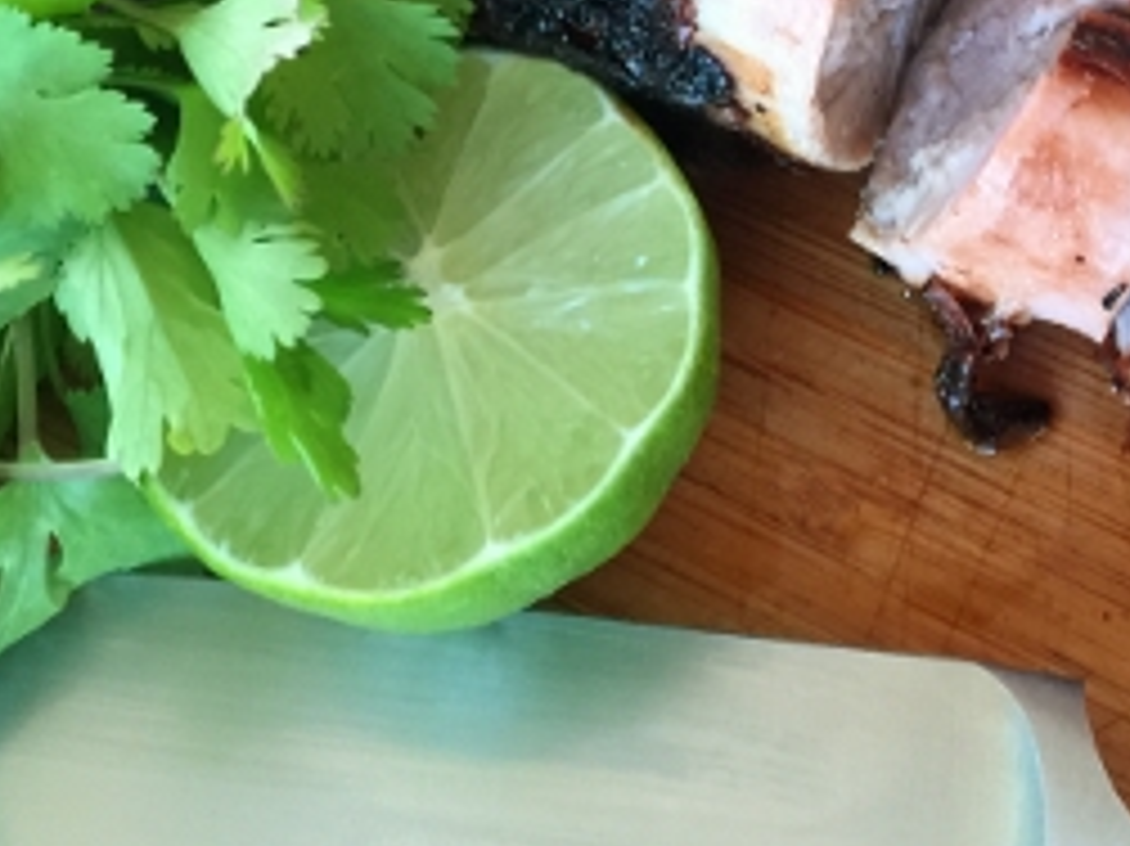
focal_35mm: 74
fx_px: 2414
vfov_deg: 19.4
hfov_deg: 25.5
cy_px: 14
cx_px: 1022
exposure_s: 1/15
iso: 80
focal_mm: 4.15
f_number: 2.2
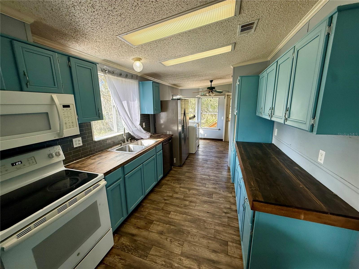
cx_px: 180
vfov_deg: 85.7
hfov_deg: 102.1
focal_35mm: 14
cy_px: 134
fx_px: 145
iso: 100
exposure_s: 1/120
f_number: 2.2
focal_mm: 2.22
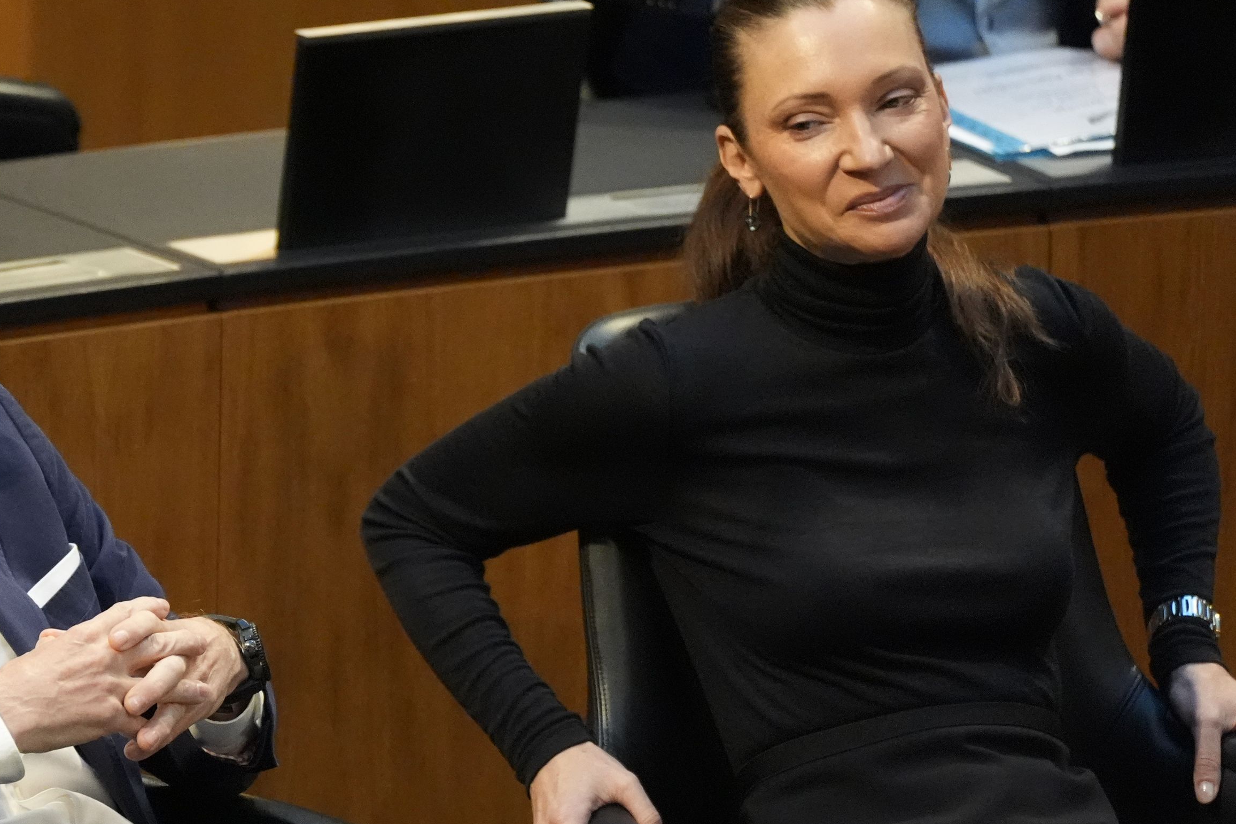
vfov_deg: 2.0
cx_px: 223
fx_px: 23036
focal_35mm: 671
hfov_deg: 3.1
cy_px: 450
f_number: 5.6
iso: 10000
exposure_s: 1/250
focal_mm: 388
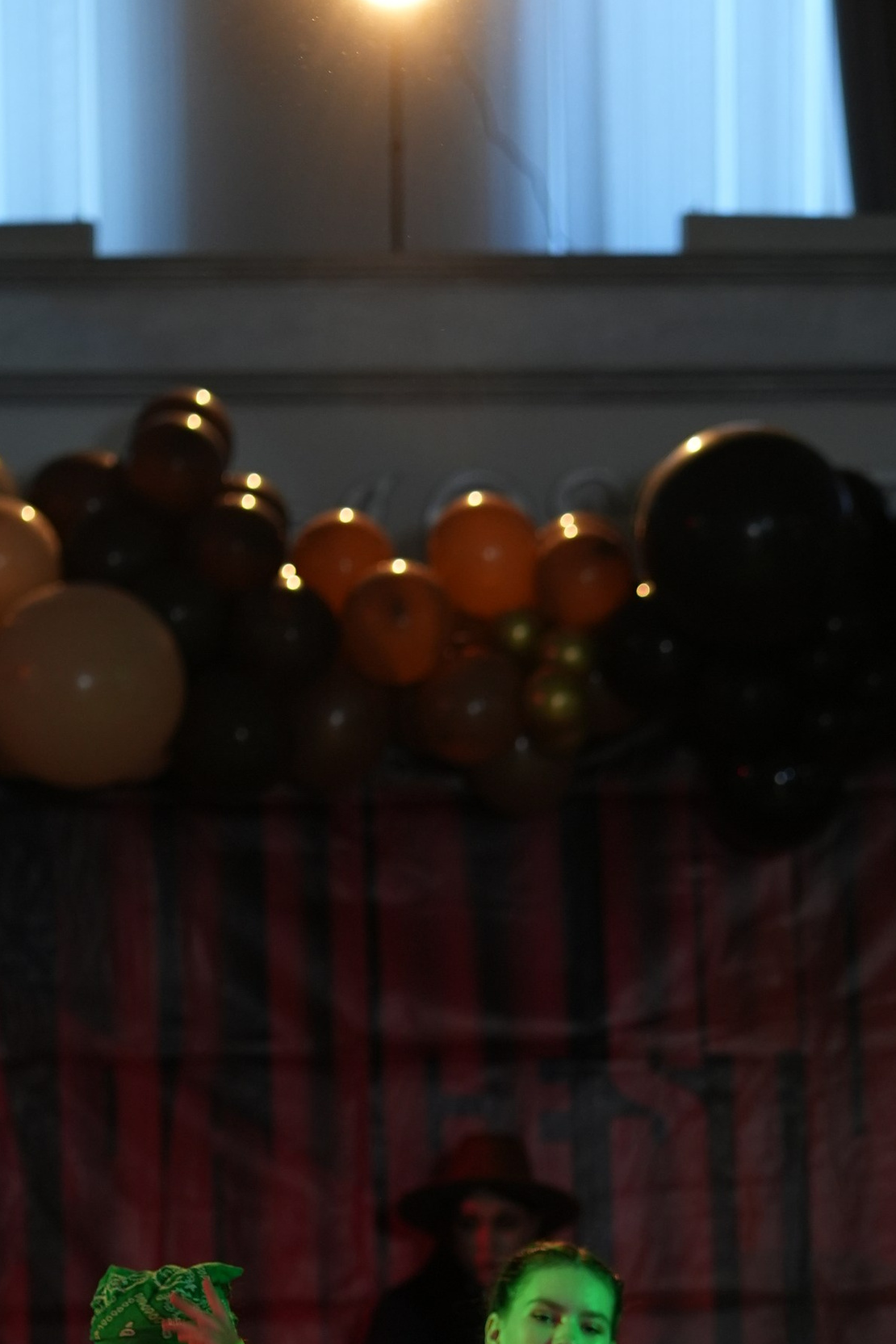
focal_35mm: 196
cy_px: 1501
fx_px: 7317
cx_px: 559
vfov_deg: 10.4
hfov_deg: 7.0
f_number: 2.2
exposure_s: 1/400
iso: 800
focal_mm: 85
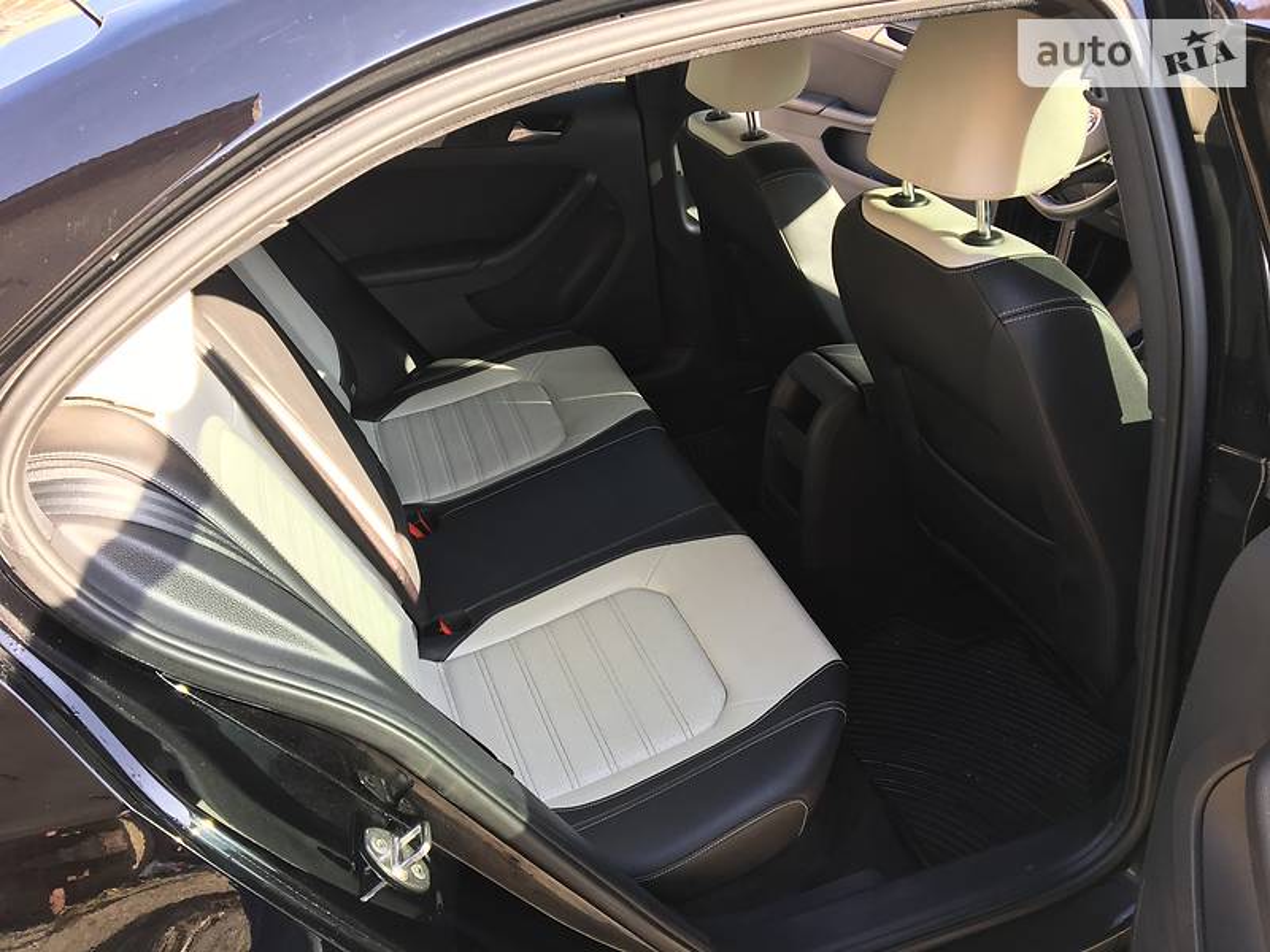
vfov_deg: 48.2
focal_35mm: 29
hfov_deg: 61.7
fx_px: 1064
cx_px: 635
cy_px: 476
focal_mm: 4.2
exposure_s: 1/100
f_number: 2.2
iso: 32
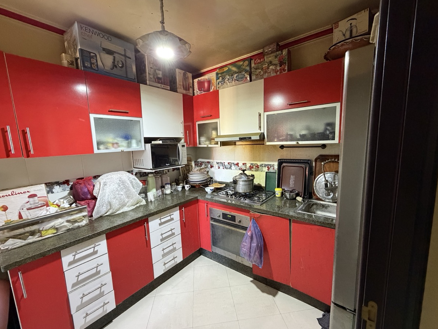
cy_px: 169
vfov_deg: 81.7
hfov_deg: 98.2
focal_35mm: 15
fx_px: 190
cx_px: 221
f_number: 2.2
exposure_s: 1/50
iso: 500
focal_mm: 2.22
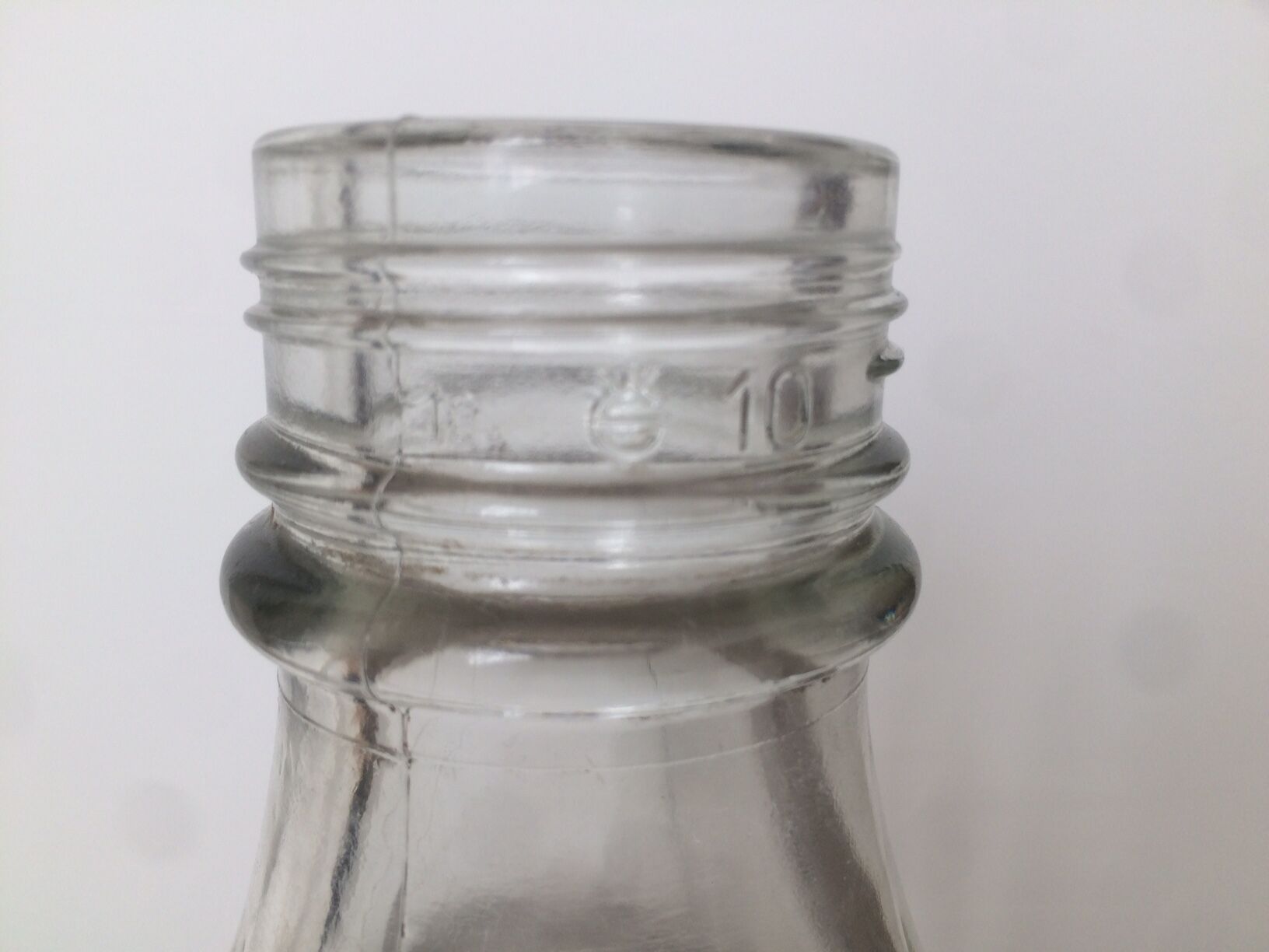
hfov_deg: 61.7
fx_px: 1063
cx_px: 634
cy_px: 476
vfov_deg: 48.2
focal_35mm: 29
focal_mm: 4.15
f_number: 2.2
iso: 32
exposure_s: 1/128
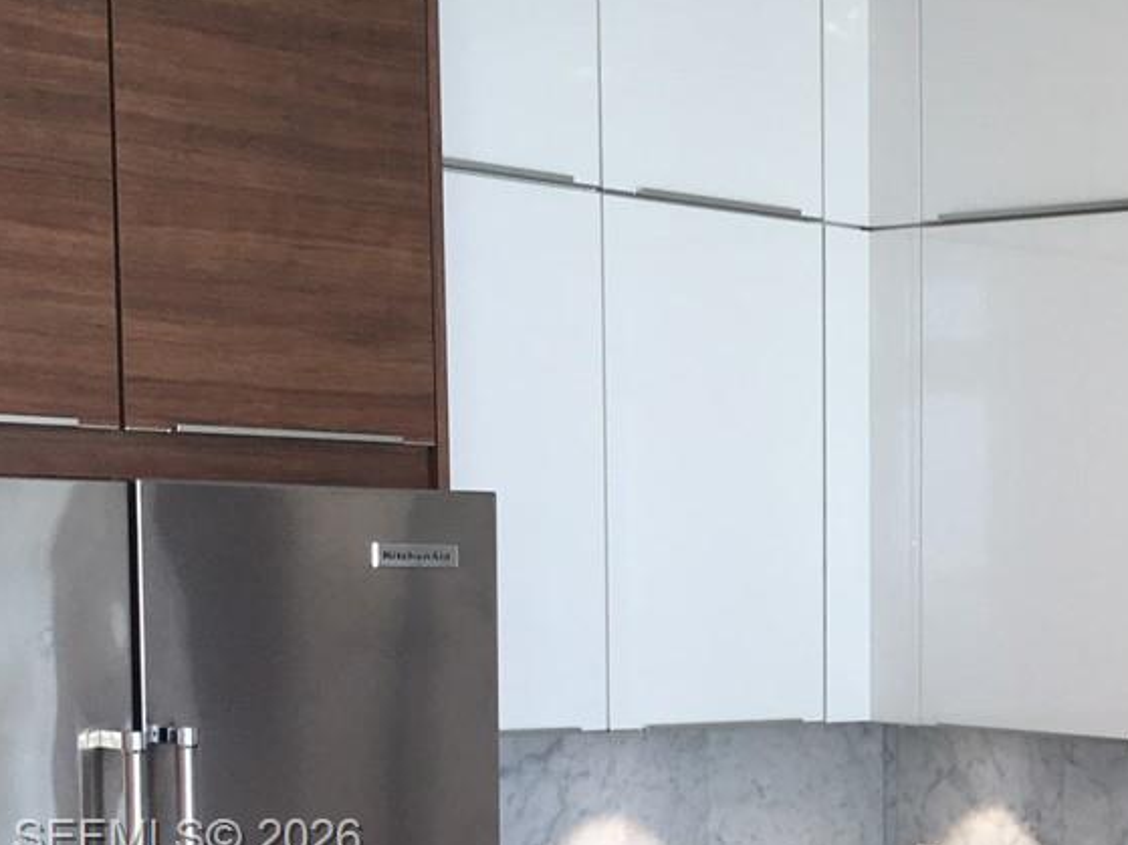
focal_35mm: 83
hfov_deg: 21.8
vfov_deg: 17.4
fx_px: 2704
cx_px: 1348
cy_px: 841
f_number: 2.2
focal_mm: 4.15
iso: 25
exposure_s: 1/30
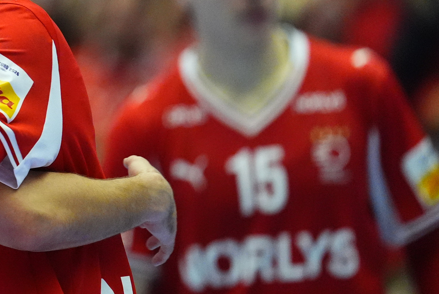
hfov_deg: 1.3
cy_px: 0
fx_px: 19332
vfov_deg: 0.9
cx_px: -129
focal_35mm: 1584
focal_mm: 600
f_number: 4
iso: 6400
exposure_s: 1/1000
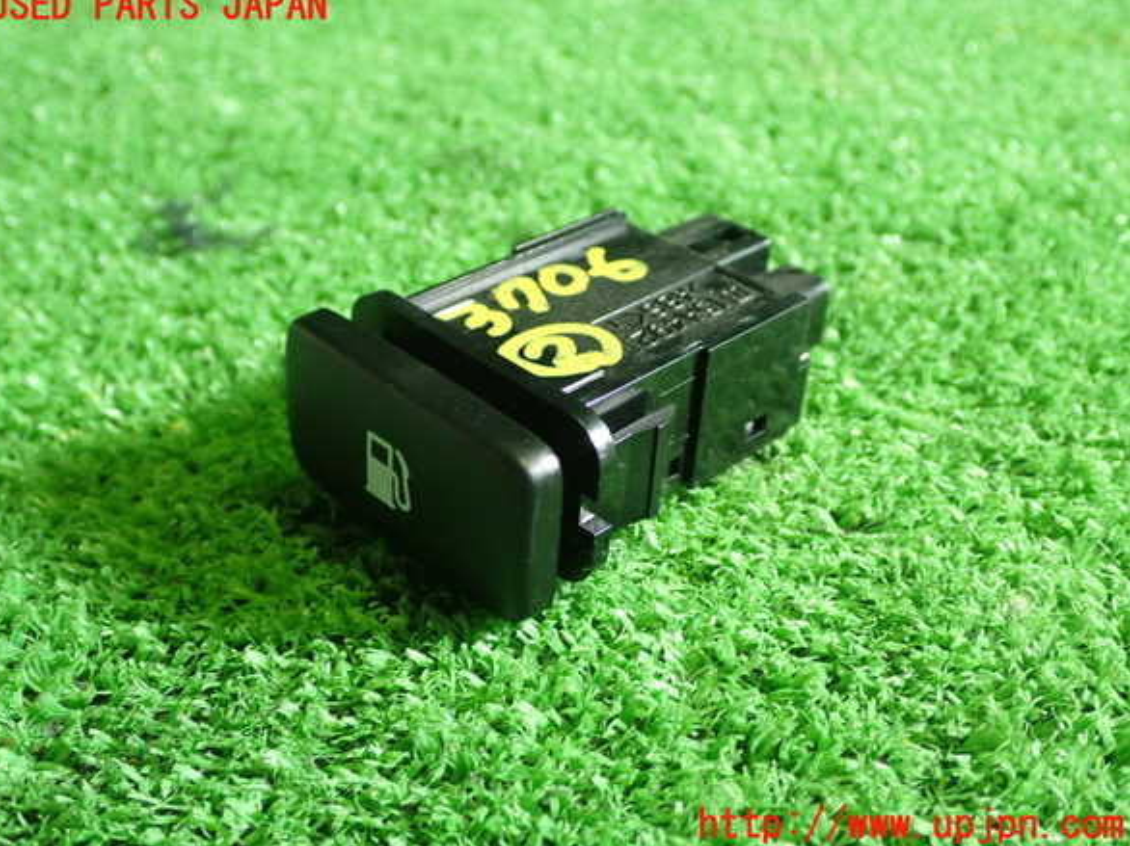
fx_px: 1370
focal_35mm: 42
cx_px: 555
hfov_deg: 44.8
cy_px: 416
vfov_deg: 34.3
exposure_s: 1/40
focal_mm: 7.31
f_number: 2.8
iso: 640
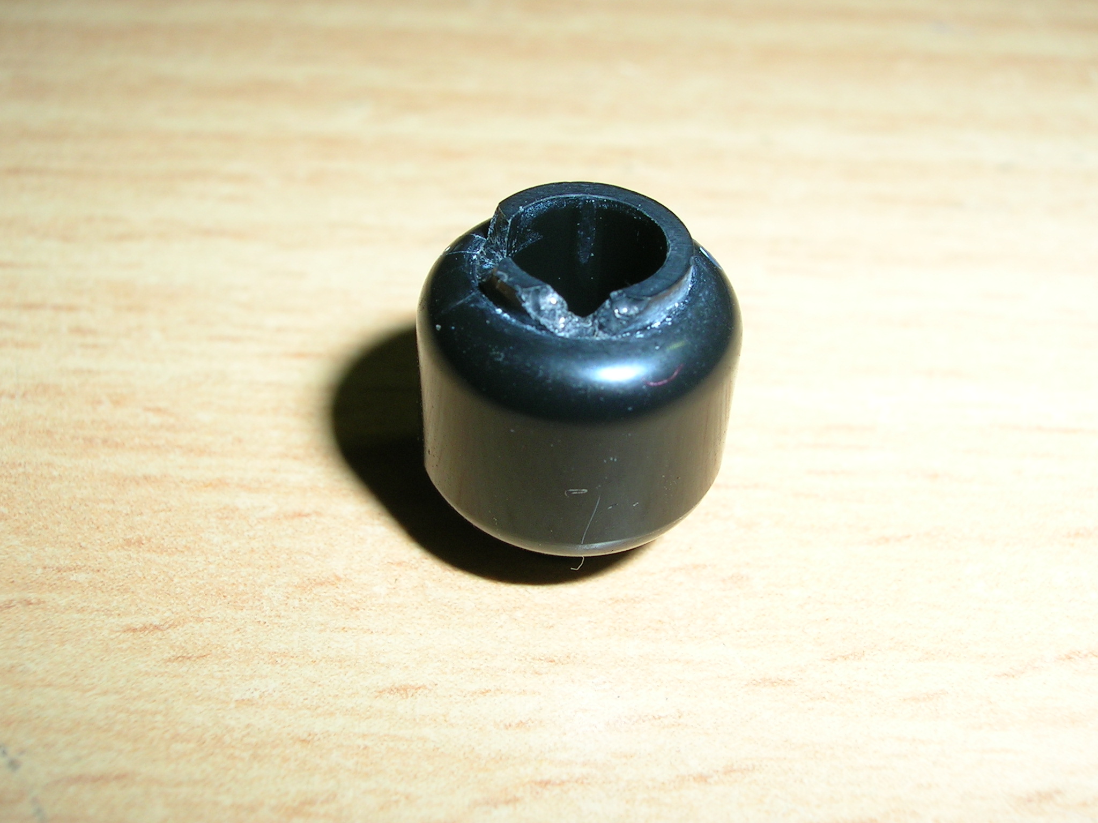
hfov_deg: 36.2
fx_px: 1681
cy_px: 412
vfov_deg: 27.5
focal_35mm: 53
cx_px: 549
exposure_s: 1/60.1
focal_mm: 8
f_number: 5.5
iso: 50
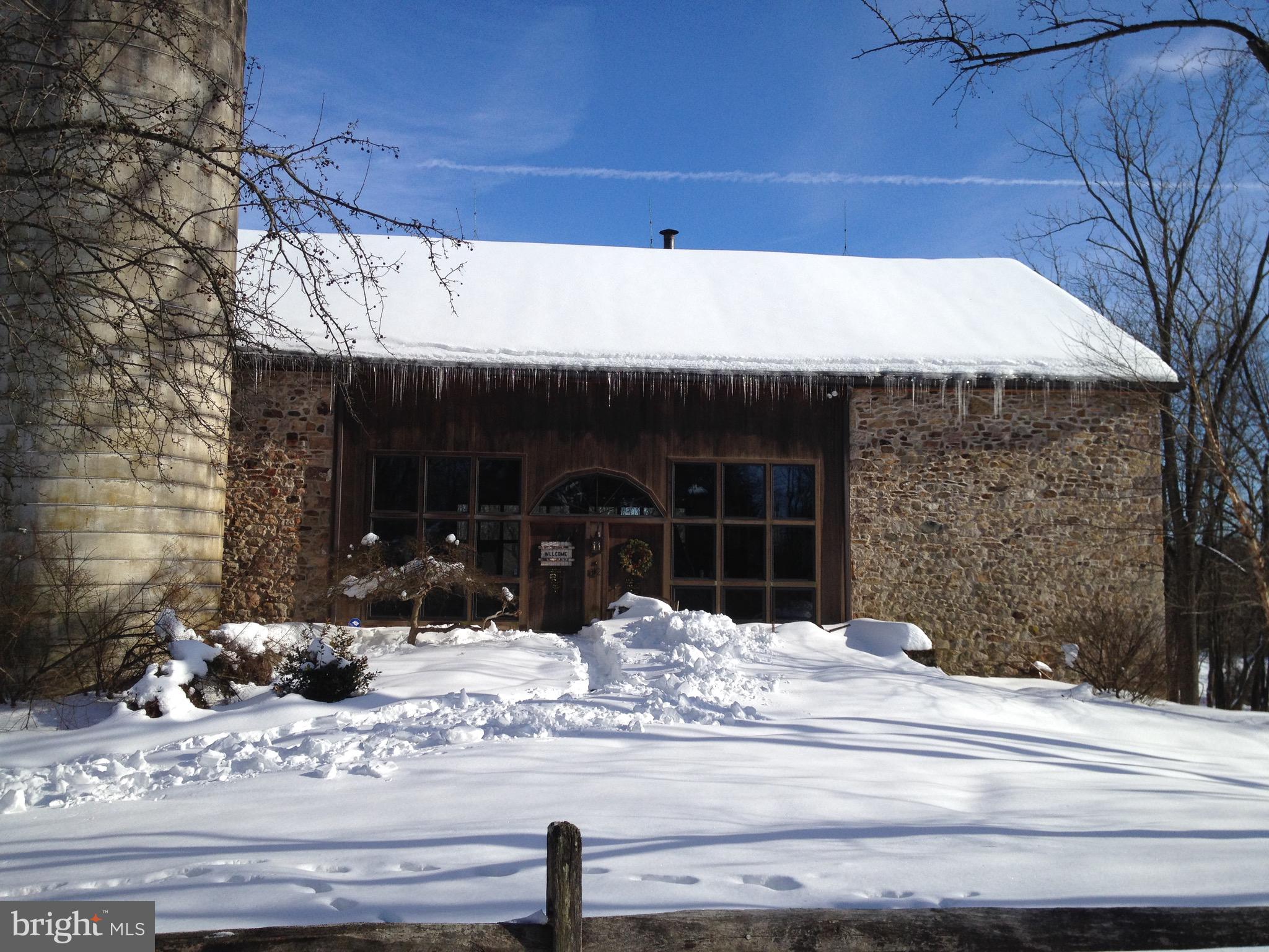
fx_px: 1283
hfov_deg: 52.6
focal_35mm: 35
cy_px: 476
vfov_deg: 40.7
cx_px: 634
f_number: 2.4
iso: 50
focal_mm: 4.28
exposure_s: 1/2404
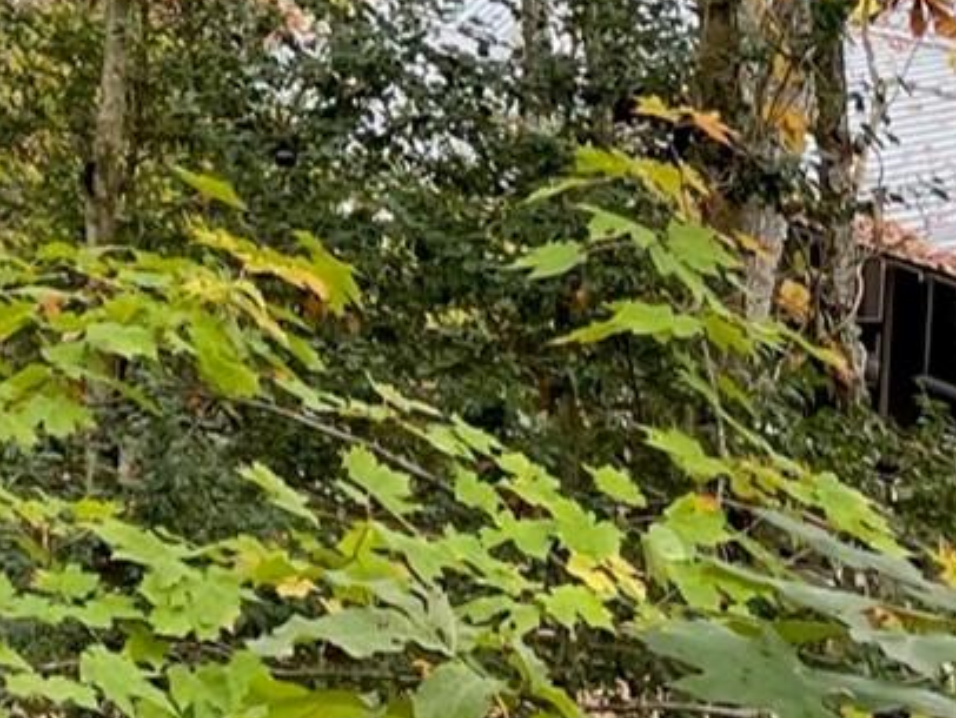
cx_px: -892
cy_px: -112
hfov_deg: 13.2
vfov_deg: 11.1
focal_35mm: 131
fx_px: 3620
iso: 32
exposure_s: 1/609
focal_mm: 4.2
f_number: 1.6
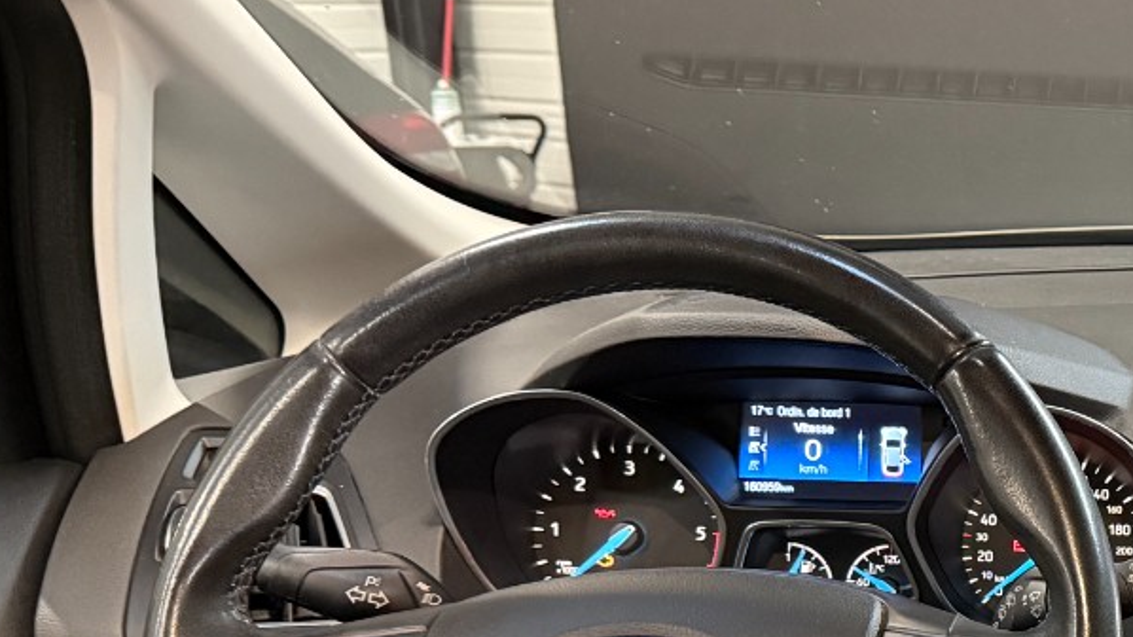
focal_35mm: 70
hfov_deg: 25.7
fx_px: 2102
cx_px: 1491
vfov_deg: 16.9
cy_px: 607
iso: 1000
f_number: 1.78
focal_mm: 6.76
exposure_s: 1/25
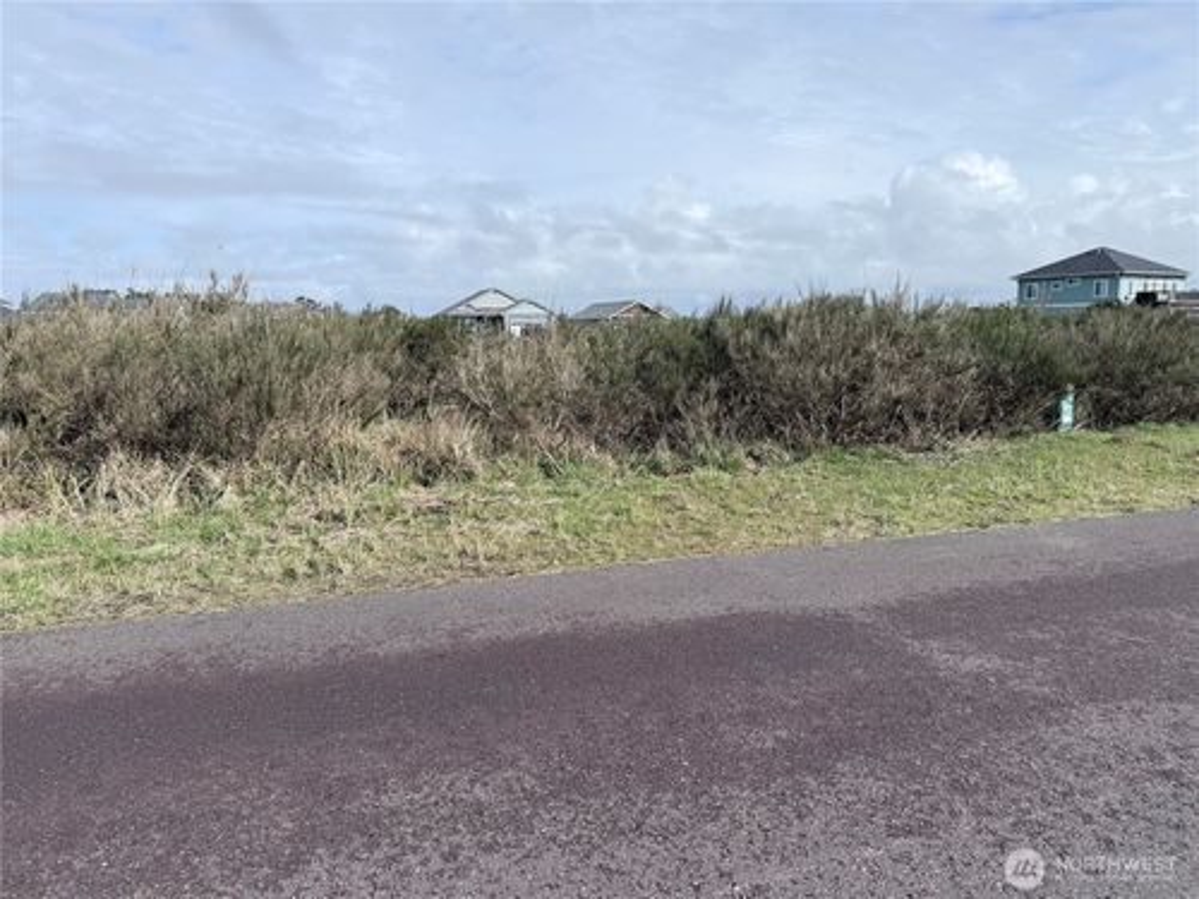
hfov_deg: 71.6
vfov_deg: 56.8
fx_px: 831
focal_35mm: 24
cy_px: 450
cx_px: 600
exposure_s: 1/5714
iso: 80
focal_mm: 6.76
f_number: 1.78
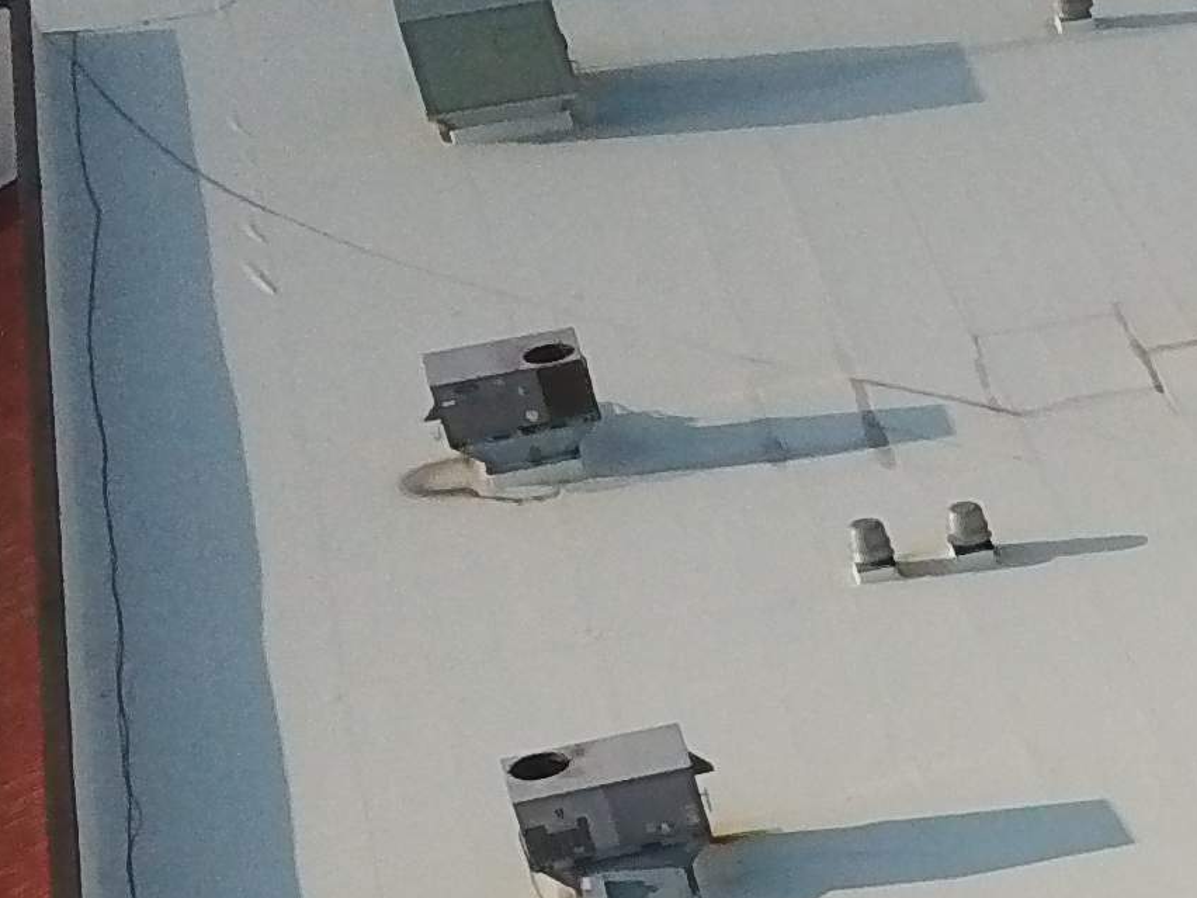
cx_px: 2485
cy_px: 1602
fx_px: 4219
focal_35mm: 122
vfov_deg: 11.3
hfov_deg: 13.5
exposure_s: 1/8000
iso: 400
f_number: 2.2
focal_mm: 4.73
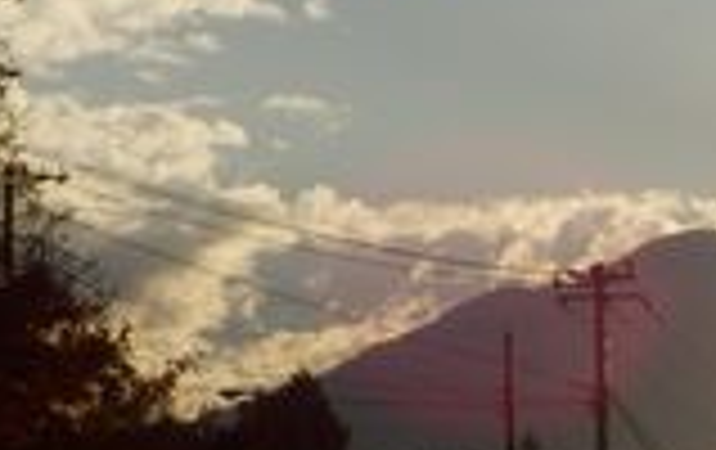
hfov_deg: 8.8
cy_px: 567
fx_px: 4574
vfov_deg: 5.6
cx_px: 964
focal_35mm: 234
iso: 80
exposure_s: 1/250
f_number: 10.6
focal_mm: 7.9
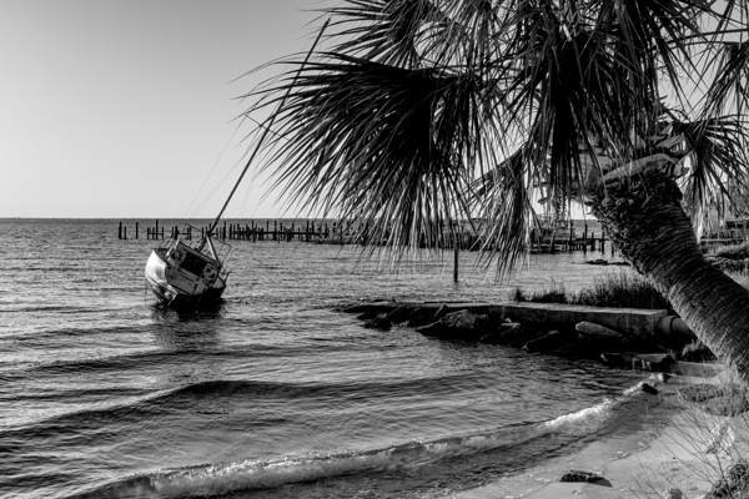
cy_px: 250
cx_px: 374
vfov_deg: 35.7
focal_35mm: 37
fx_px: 776
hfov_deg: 51.5
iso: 100
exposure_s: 1/100
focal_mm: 37.3
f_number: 16
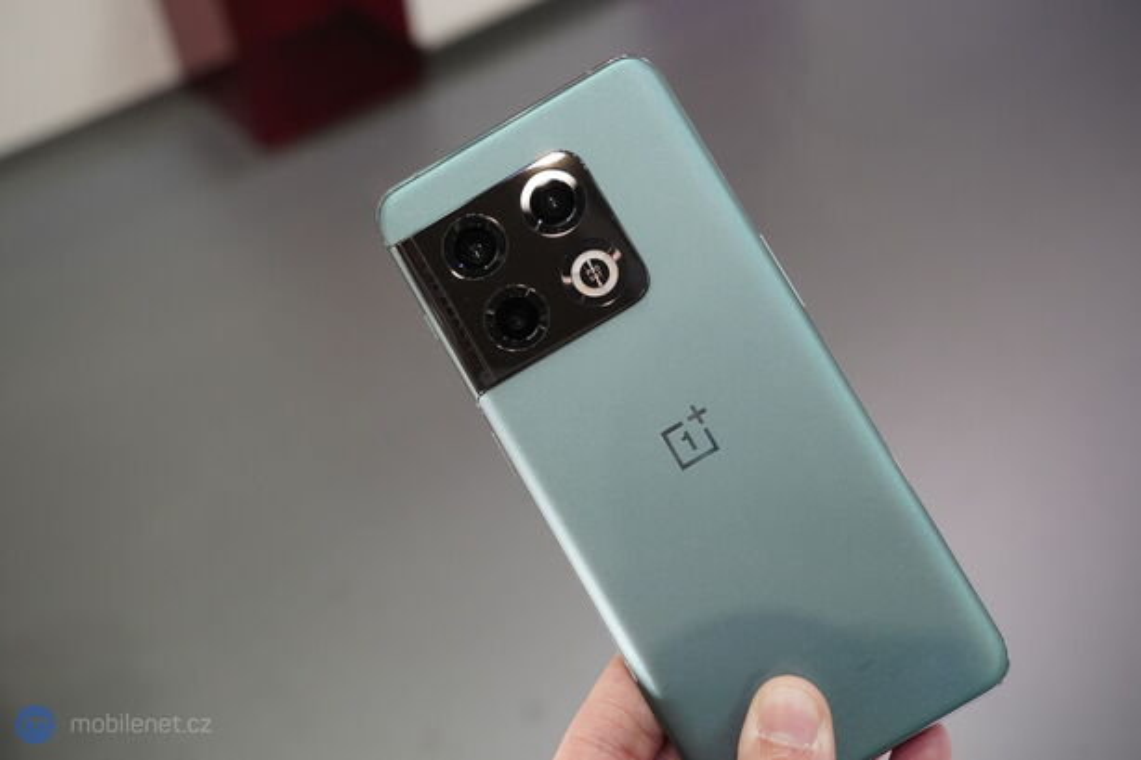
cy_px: 380
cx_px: 570
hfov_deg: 47.4
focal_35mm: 41
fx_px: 1299
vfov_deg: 32.6
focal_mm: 41
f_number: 6.3
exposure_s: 1/160
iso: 5000
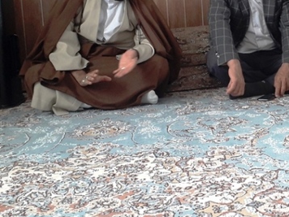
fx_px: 392
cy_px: 58
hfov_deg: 38.1
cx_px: 251
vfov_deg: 30.4
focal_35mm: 47
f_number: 1.9
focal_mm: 3.6
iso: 125
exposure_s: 1/50
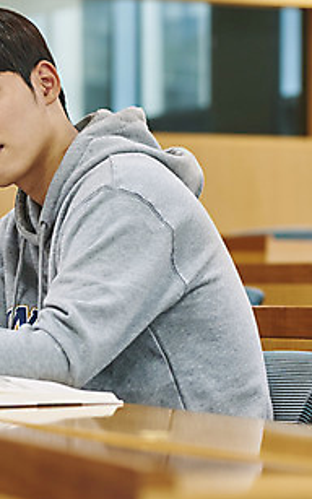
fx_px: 2298
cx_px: -72
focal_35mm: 169
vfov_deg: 12.4
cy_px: 247
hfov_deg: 7.7
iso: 1000
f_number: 2.8
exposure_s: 1/125
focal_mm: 85
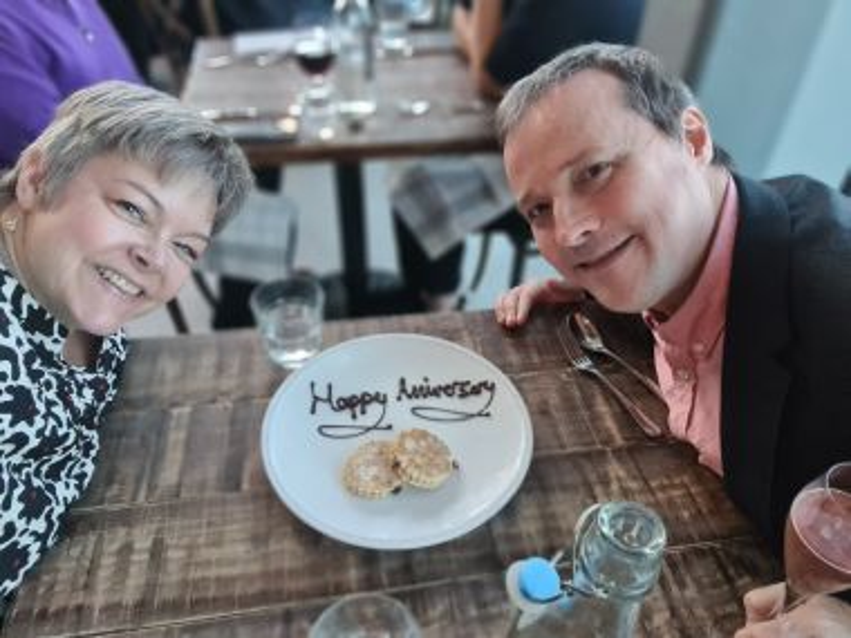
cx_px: 426
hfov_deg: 69.4
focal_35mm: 25
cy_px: 319
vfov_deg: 54.9
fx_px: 615
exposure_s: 1/100
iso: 320
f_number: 2.2
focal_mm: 3.3
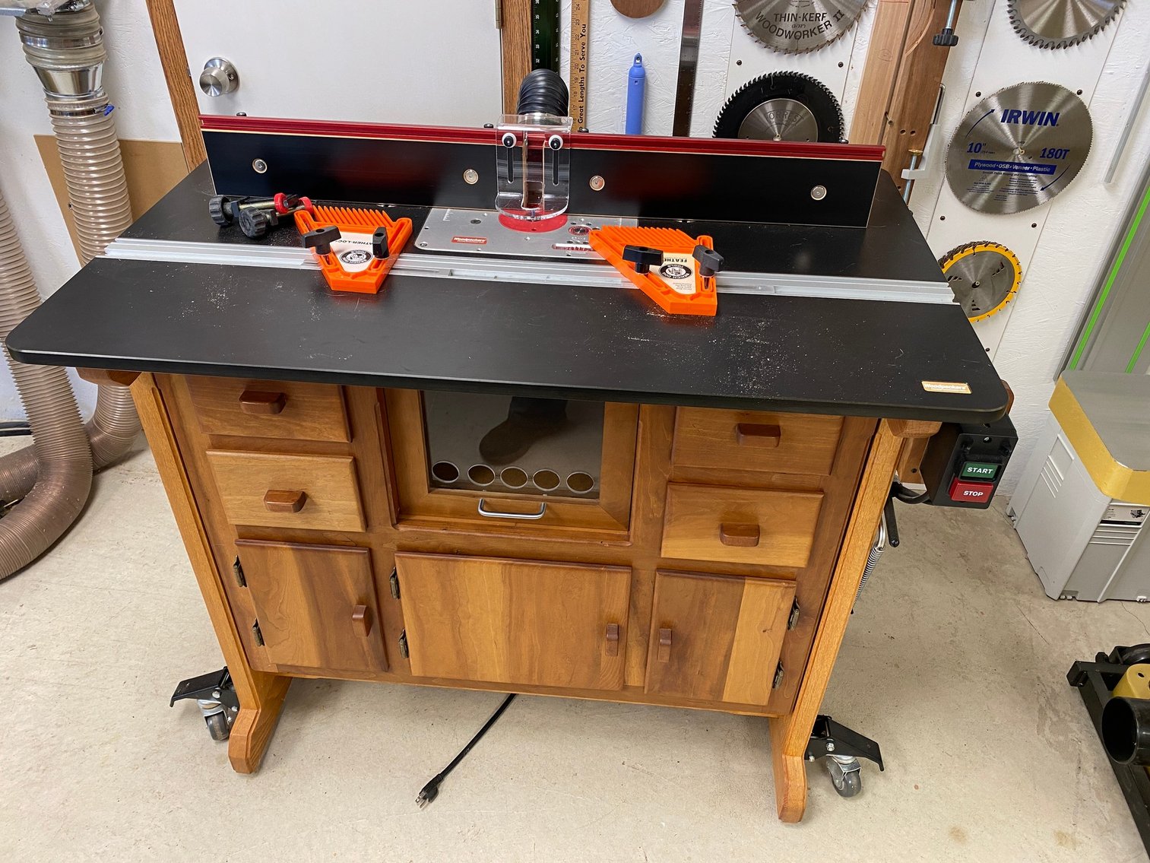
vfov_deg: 53.1
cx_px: 575
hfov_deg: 67.3
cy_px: 432
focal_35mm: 26
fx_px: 864
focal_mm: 4.25
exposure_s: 1/60
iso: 100
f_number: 1.8
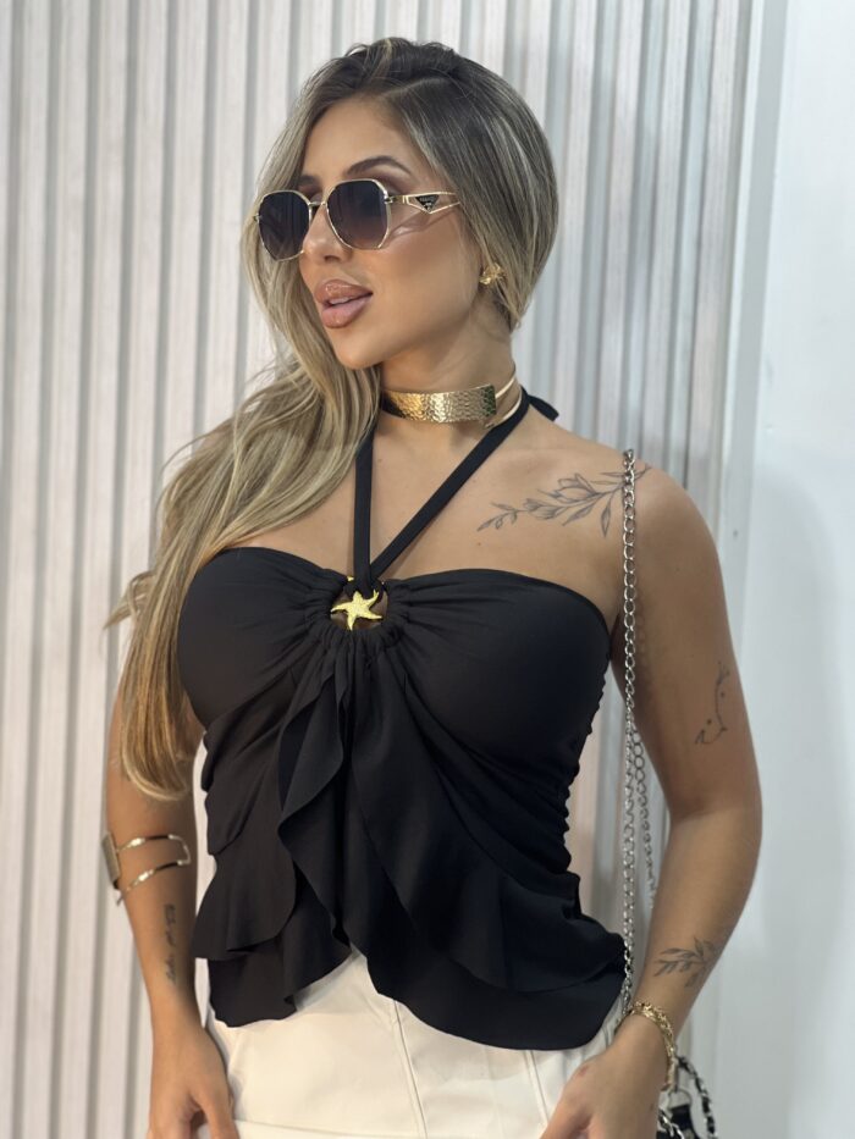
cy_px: 570
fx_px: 2535
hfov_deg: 19.1
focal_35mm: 77
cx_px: 428
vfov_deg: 25.3
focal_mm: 9
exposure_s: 1/120
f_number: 2.8
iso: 200
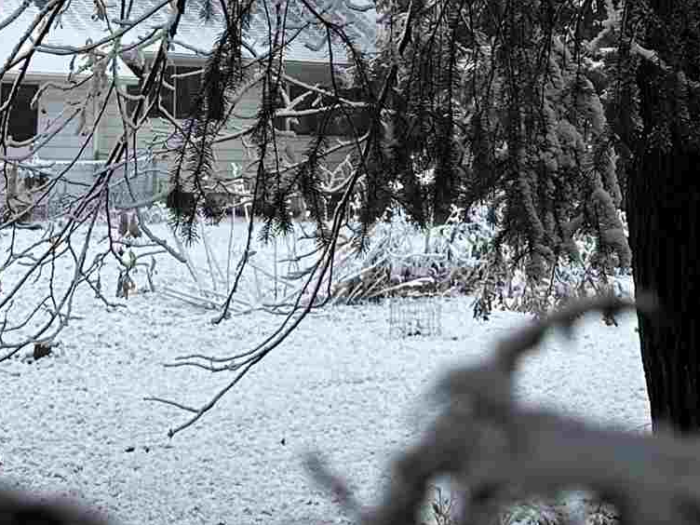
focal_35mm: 98
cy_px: -224
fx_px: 1982
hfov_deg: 20.0
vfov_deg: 14.3
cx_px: 346
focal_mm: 6.86
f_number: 1.78
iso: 80
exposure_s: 1/1241
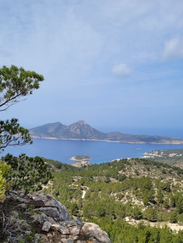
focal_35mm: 33
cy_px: 144
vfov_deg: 55.0
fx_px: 233
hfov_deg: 42.7
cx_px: 74
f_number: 1.8
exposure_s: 1/3059
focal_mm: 5.4
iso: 40
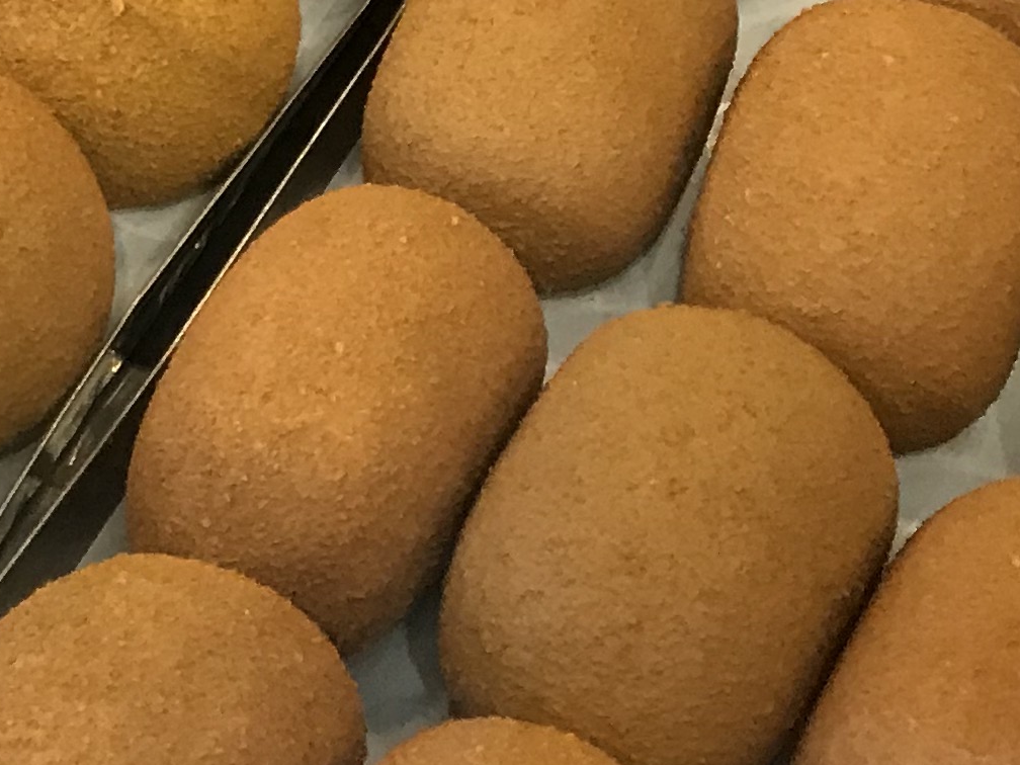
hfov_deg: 15.5
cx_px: -728
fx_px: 3300
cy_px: -656
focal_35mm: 112
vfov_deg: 12.1
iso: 32
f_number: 1.8
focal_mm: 3.99
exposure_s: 1/33
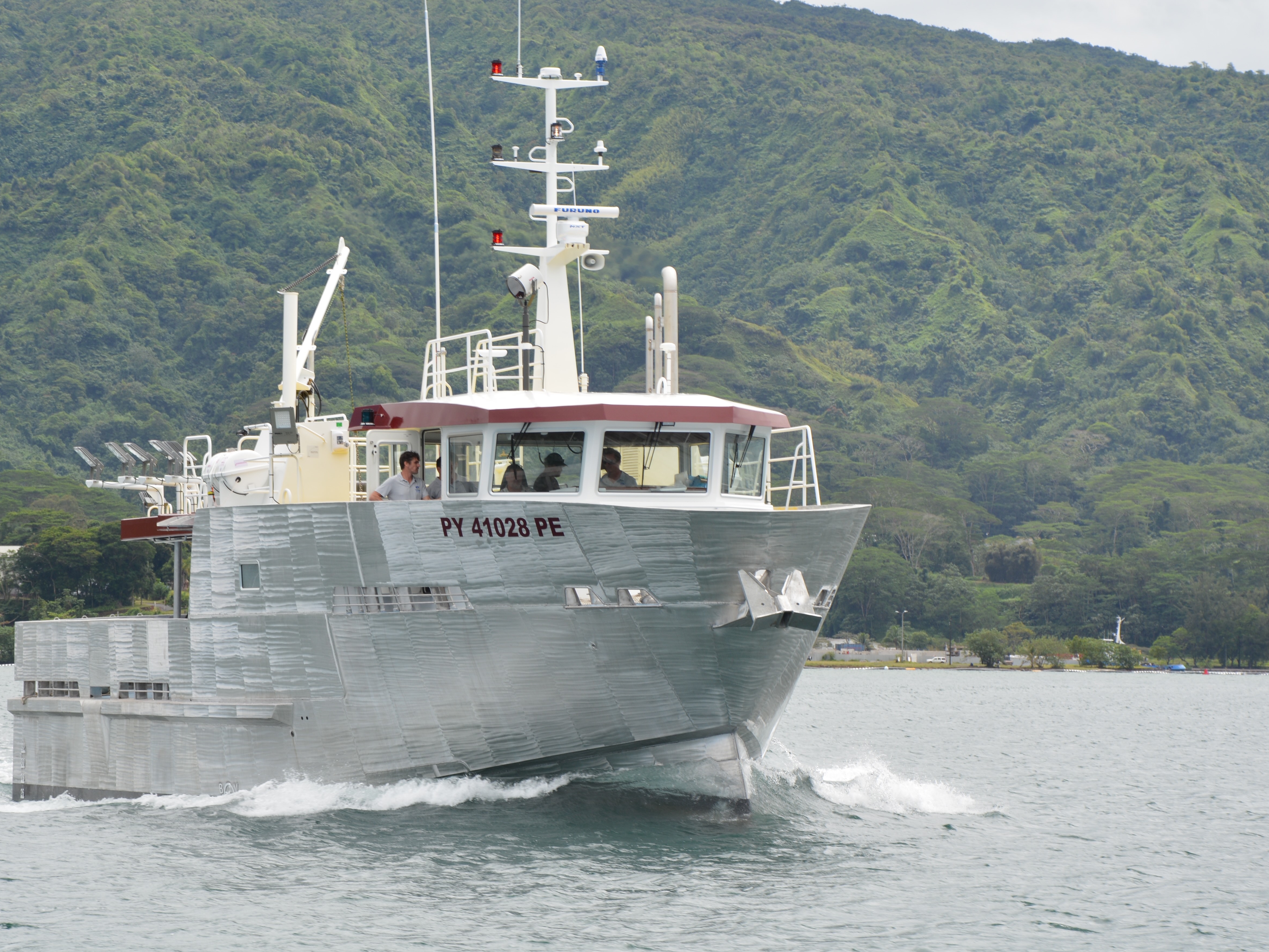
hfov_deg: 12.6
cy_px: 421
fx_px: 5741
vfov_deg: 9.5
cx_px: 614
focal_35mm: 157
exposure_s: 1/250
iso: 140
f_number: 8
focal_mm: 85
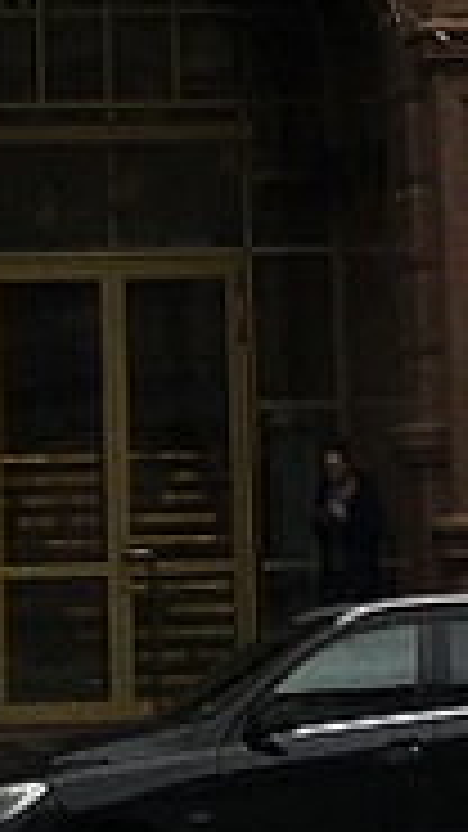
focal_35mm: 213
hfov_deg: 5.7
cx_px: 148
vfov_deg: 9.1
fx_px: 4701
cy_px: -1208
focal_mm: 4.15
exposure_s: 1/370
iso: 25
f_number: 2.2
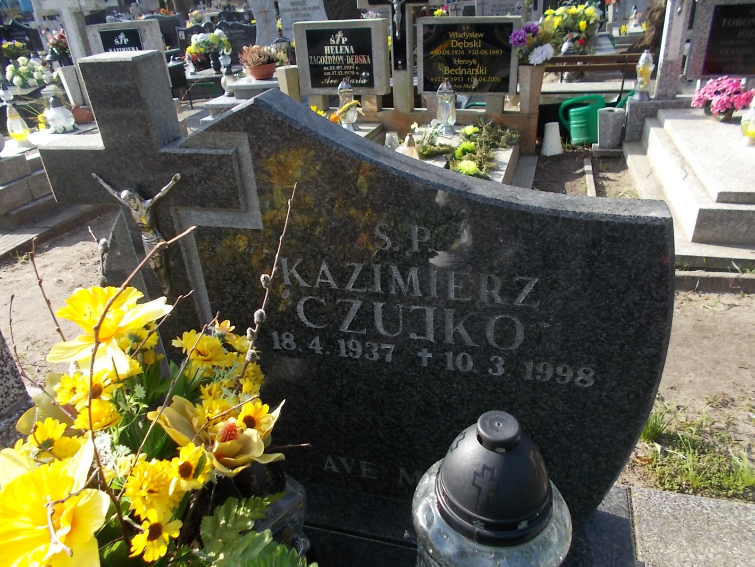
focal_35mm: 26
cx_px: 378
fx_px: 567
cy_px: 284
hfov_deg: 67.3
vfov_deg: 53.1
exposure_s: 1/320
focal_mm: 4.6
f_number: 3.2
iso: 80
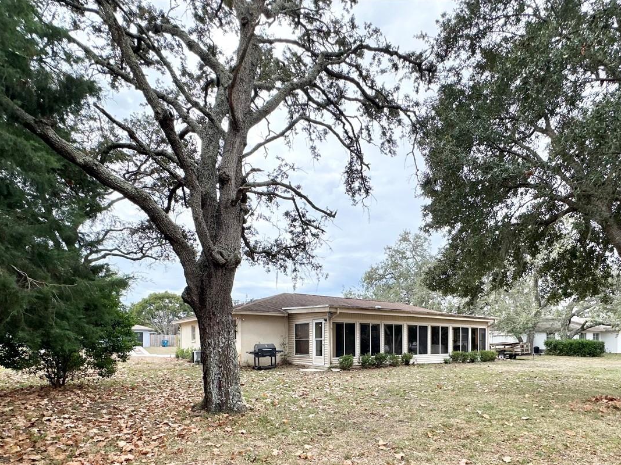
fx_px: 377
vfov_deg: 60.1
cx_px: 362
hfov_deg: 78.4
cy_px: 348
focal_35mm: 21
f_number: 2.2
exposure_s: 1/376
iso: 40
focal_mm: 2.22
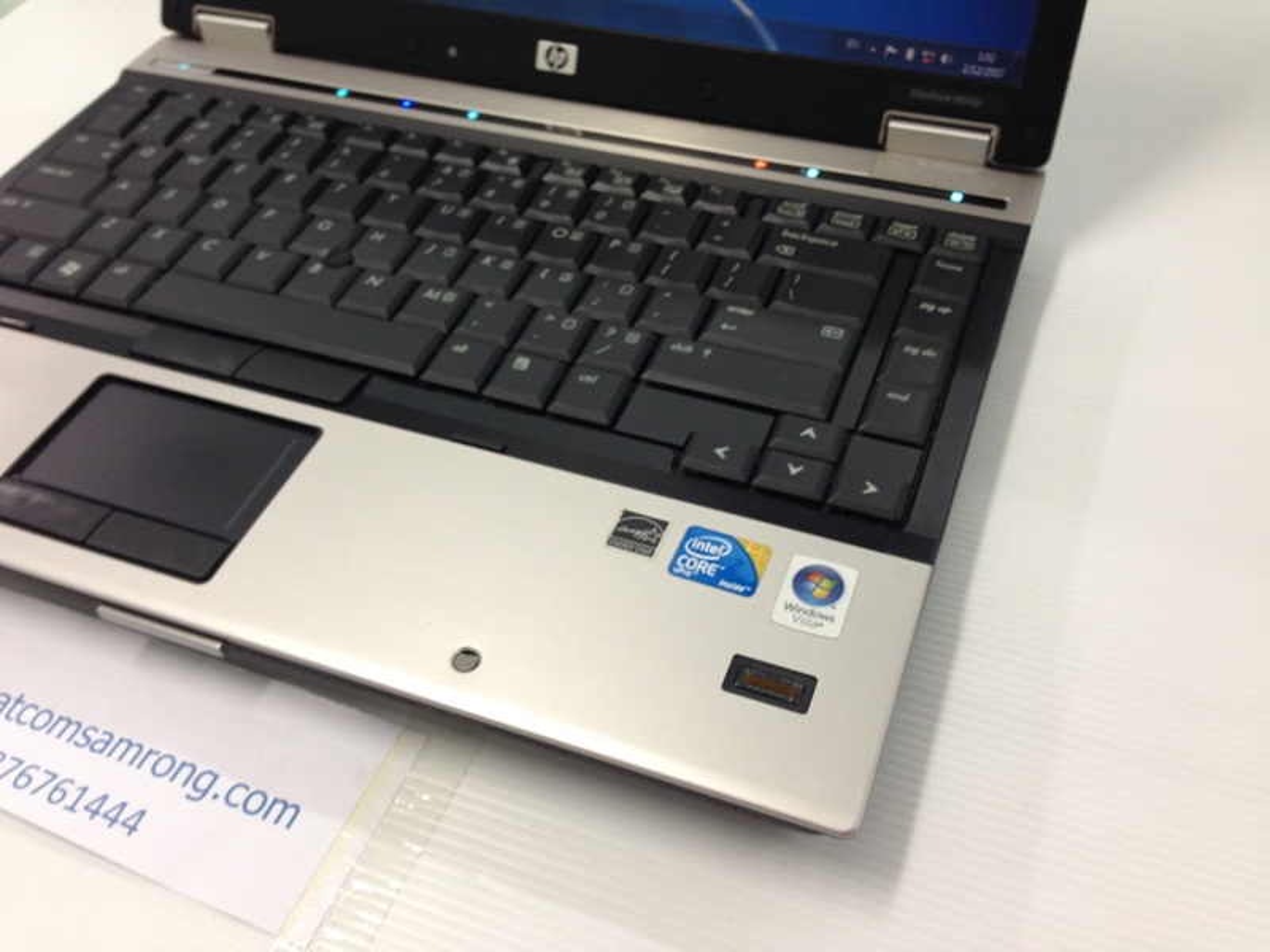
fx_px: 1211
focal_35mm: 33
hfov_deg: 55.4
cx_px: 635
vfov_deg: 42.9
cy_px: 476
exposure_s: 1/20
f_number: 2.4
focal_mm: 4.12
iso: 64
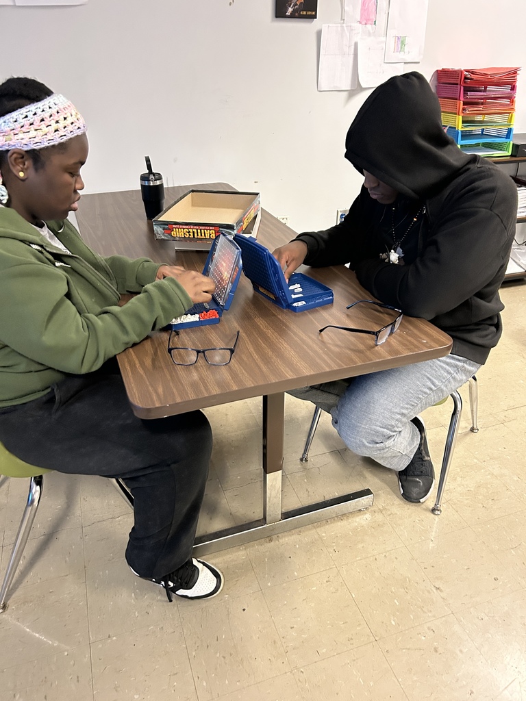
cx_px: 263
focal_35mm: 26
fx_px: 527
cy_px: 350
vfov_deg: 67.3
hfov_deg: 53.1
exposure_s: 1/40
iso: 500
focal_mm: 5.7
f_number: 1.5
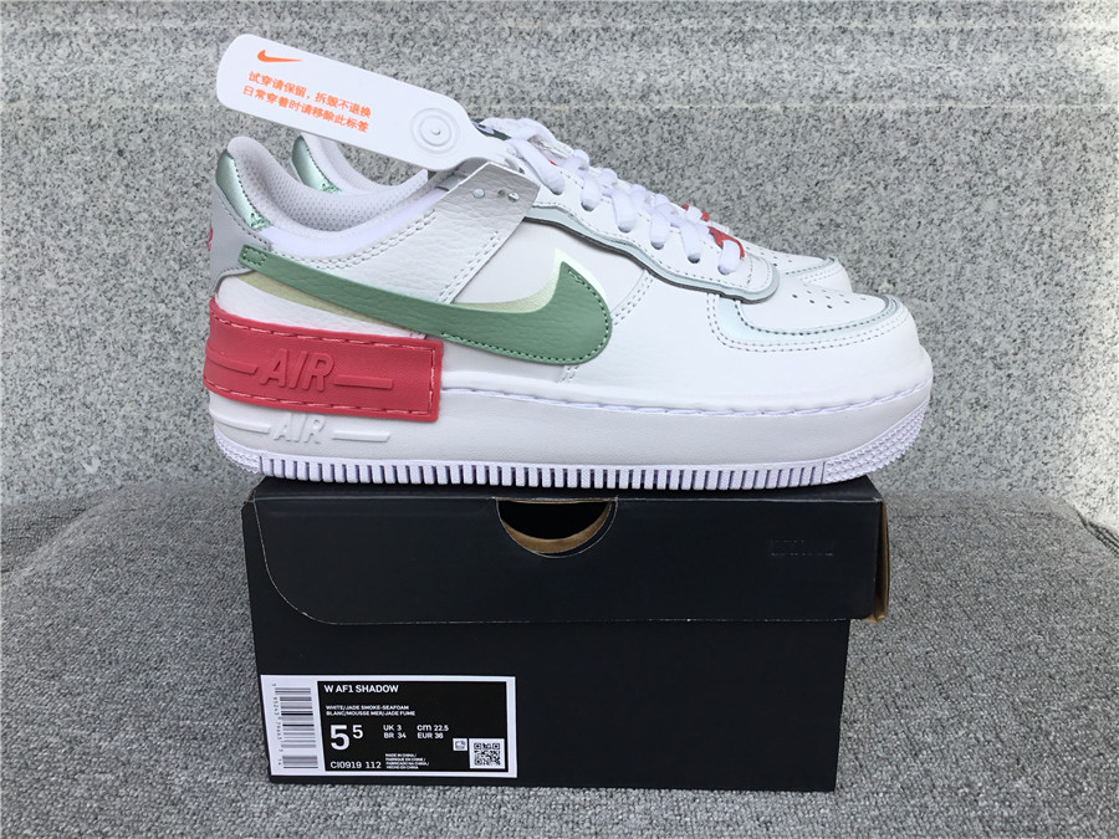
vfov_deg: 45.4
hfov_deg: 58.4
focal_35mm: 31
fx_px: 1002
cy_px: 420
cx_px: 560
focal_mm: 3.3
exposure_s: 1/886
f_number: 2.4
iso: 25
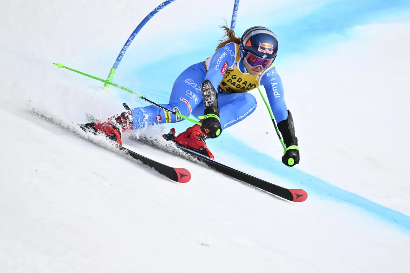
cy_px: 136
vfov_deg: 2.5
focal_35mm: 560
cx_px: 205
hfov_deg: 3.7
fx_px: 6377
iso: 400
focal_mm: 560
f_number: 4
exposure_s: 1/2500
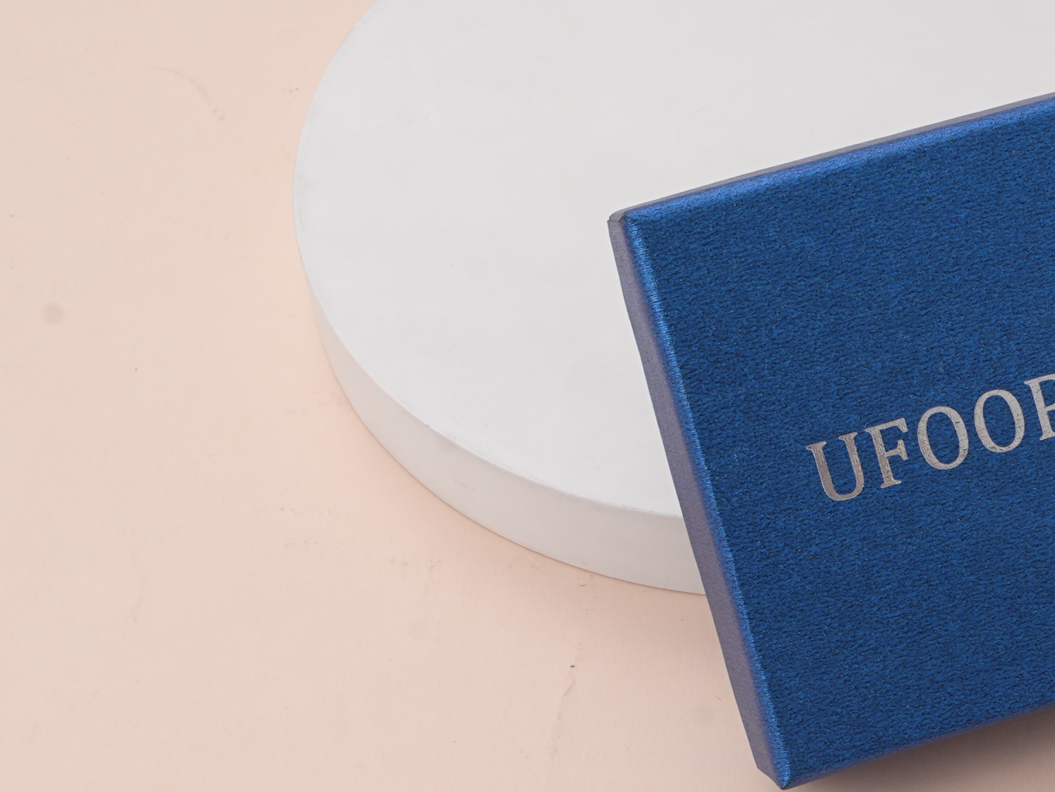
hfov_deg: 16.3
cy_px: 631
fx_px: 3597
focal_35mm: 118
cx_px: 1098
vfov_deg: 12.5
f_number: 14
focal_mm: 37
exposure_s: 1/125
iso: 160
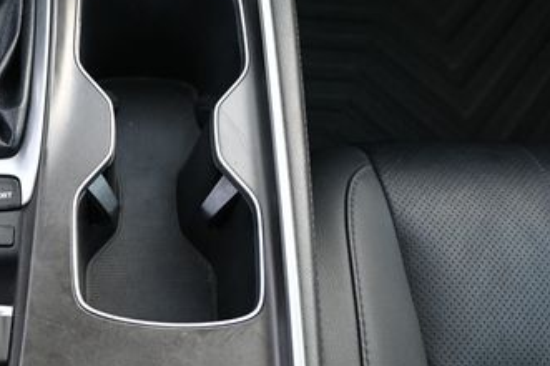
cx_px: 73
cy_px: 62
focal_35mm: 58
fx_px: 885
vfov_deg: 22.9
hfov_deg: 33.0
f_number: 3.8
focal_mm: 20
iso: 720
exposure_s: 1/125
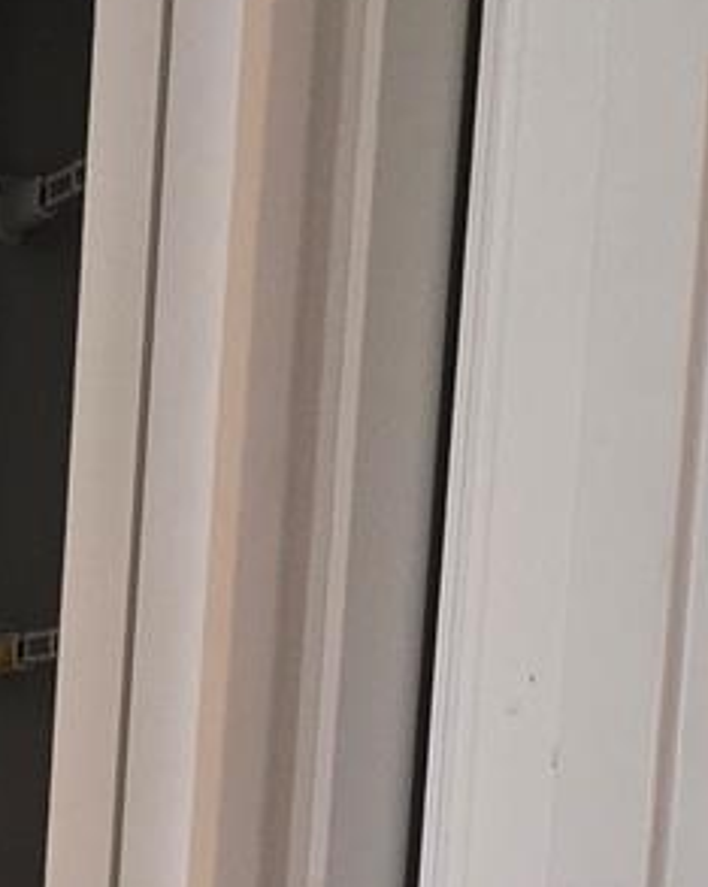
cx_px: -638
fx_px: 1363
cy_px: 996
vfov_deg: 31.6
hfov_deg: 19.5
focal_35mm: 52
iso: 320
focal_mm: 2.2
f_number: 2.2
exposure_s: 1/60
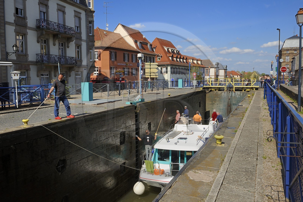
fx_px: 244
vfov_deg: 44.9
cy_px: 101
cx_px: 152
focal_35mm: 29
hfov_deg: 63.7
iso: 200
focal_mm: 29
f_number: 14
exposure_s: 1/200
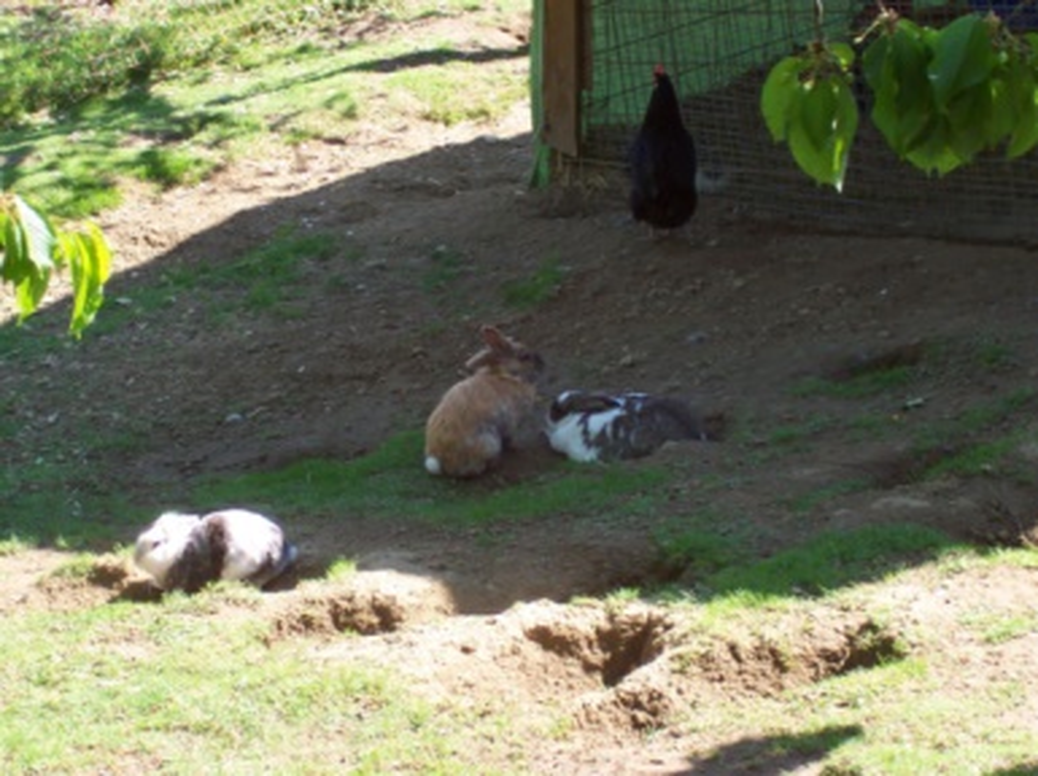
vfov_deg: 13.3
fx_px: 3325
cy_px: 388
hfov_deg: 17.7
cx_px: 519
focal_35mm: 111
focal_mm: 16.8
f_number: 4.8
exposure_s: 1/125
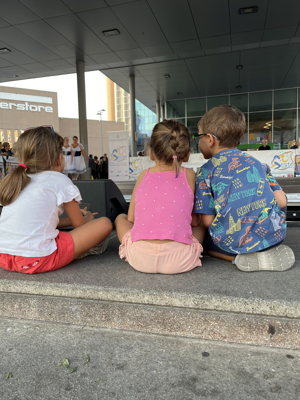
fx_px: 300
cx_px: 150
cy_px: 200
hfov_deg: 53.1
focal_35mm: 26
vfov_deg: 67.3
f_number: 1.6
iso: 40
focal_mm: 5.1
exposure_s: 1/122
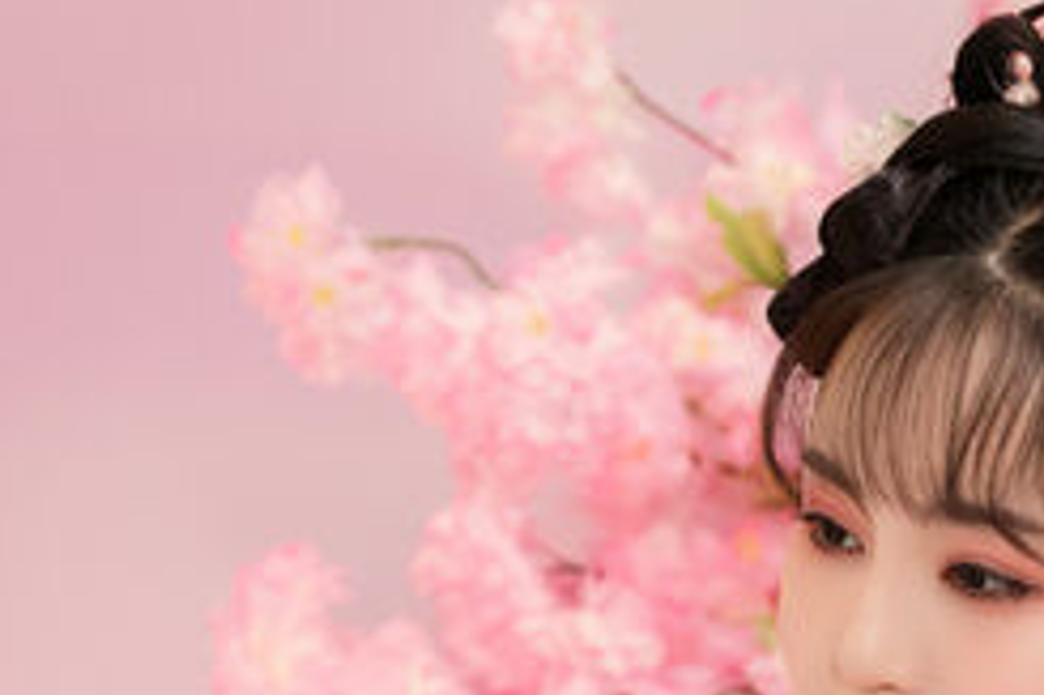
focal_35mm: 245
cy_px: 1347
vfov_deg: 5.5
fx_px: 7100
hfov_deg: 8.4
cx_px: 810
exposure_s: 1/100
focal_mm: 50
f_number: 2.2
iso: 100
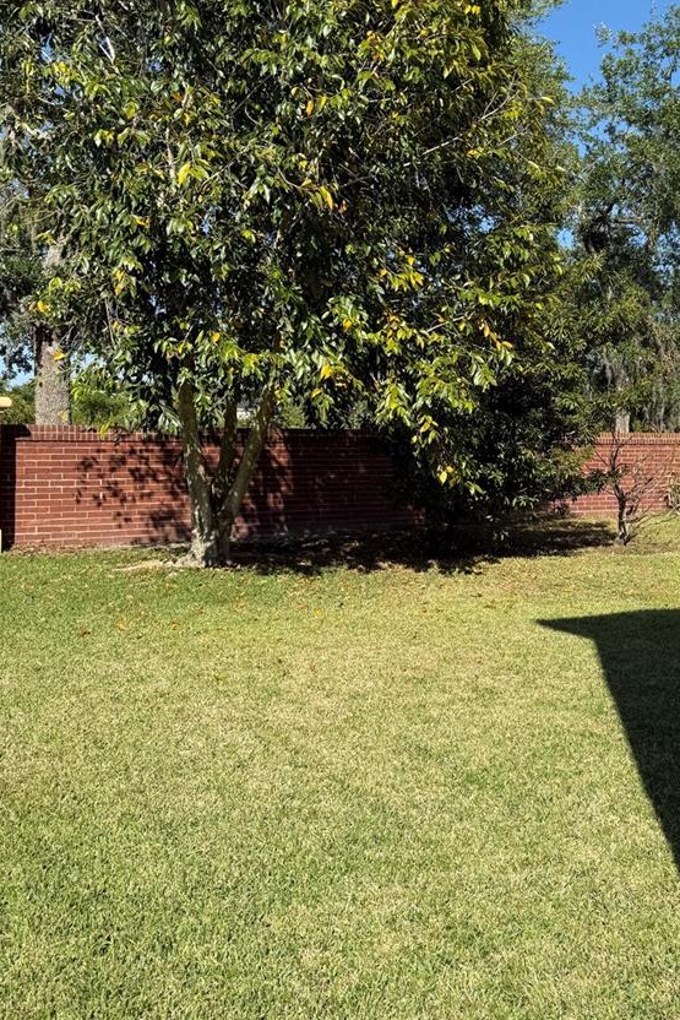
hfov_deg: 36.5
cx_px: 447
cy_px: 423
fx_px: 1019
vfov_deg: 52.9
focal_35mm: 36
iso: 80
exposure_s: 1/3584
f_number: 1.78
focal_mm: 6.76
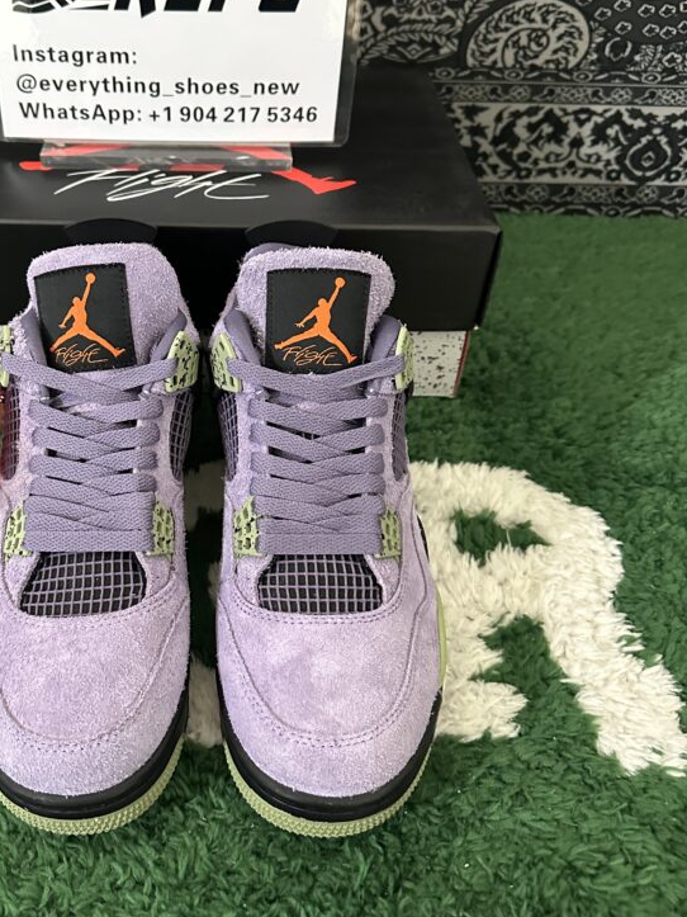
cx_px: 221
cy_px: 378
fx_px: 900
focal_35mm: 34
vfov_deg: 53.7
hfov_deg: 41.2
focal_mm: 6.86
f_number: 1.78
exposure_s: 1/50
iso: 800
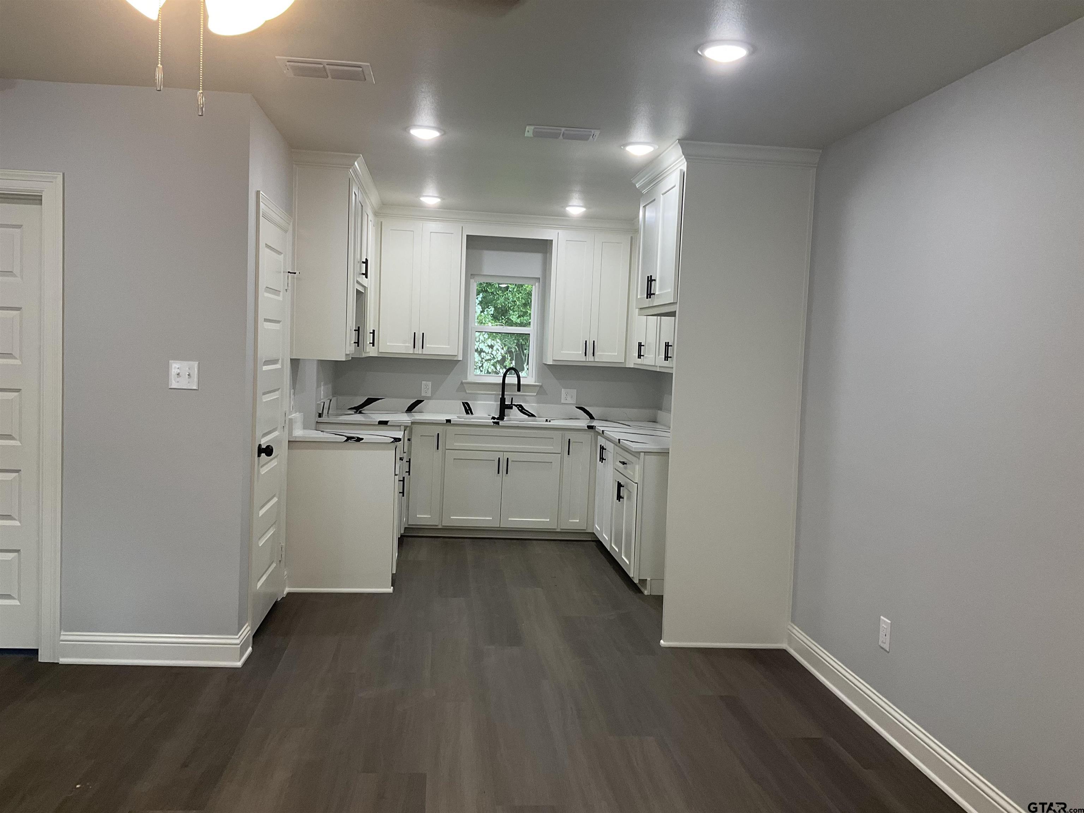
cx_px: 542
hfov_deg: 61.7
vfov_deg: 48.2
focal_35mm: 29
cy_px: 406
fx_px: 908
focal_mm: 3
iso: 50
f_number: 1.8
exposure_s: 1/60
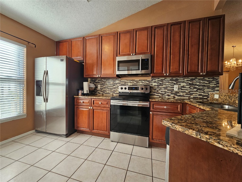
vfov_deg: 89.9
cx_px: 121
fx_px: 91
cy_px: 91
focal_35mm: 13
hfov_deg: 106.2
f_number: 2.2
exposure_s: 1/60
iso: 64
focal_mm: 2.2
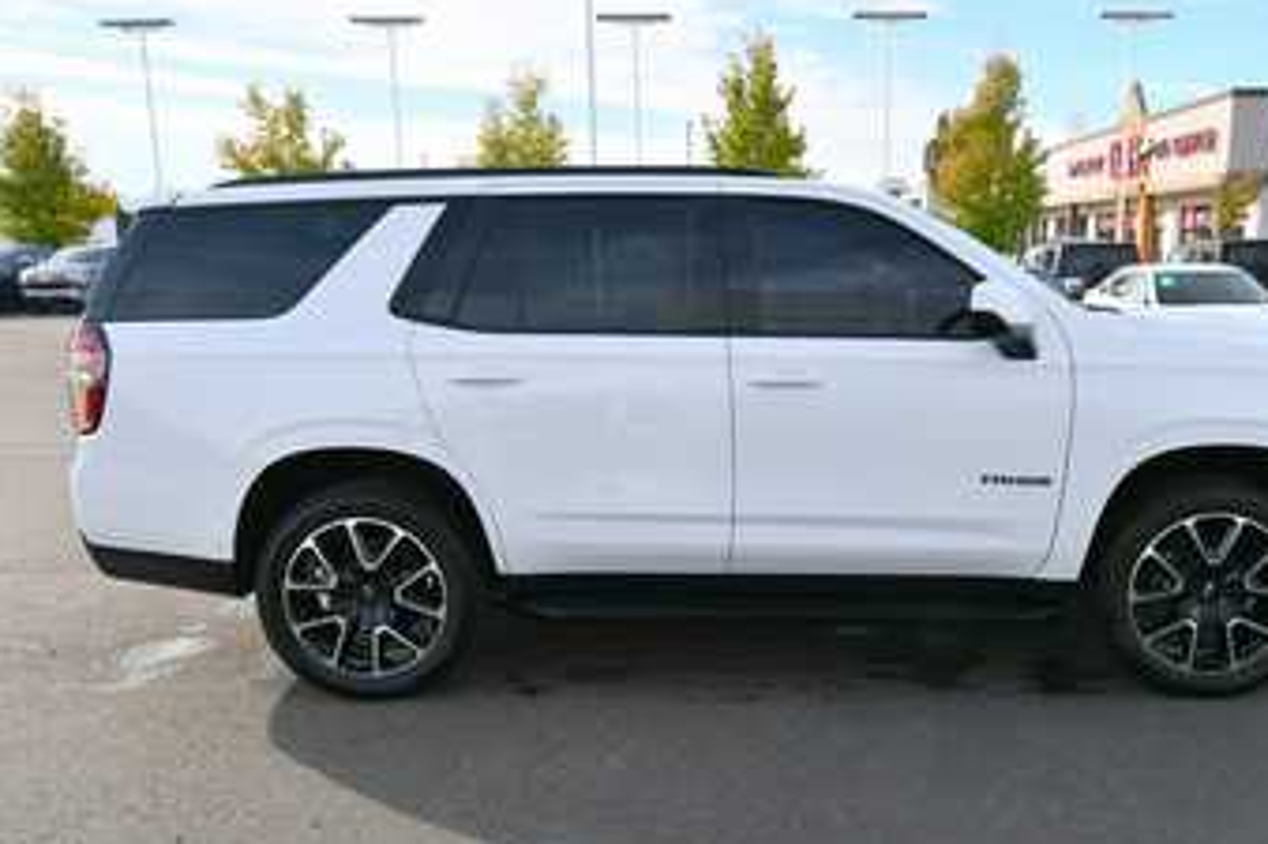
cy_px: 490
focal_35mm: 32
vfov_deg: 41.0
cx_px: 747
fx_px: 1127
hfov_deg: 58.4
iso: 180
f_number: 8
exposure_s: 1/250
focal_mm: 18
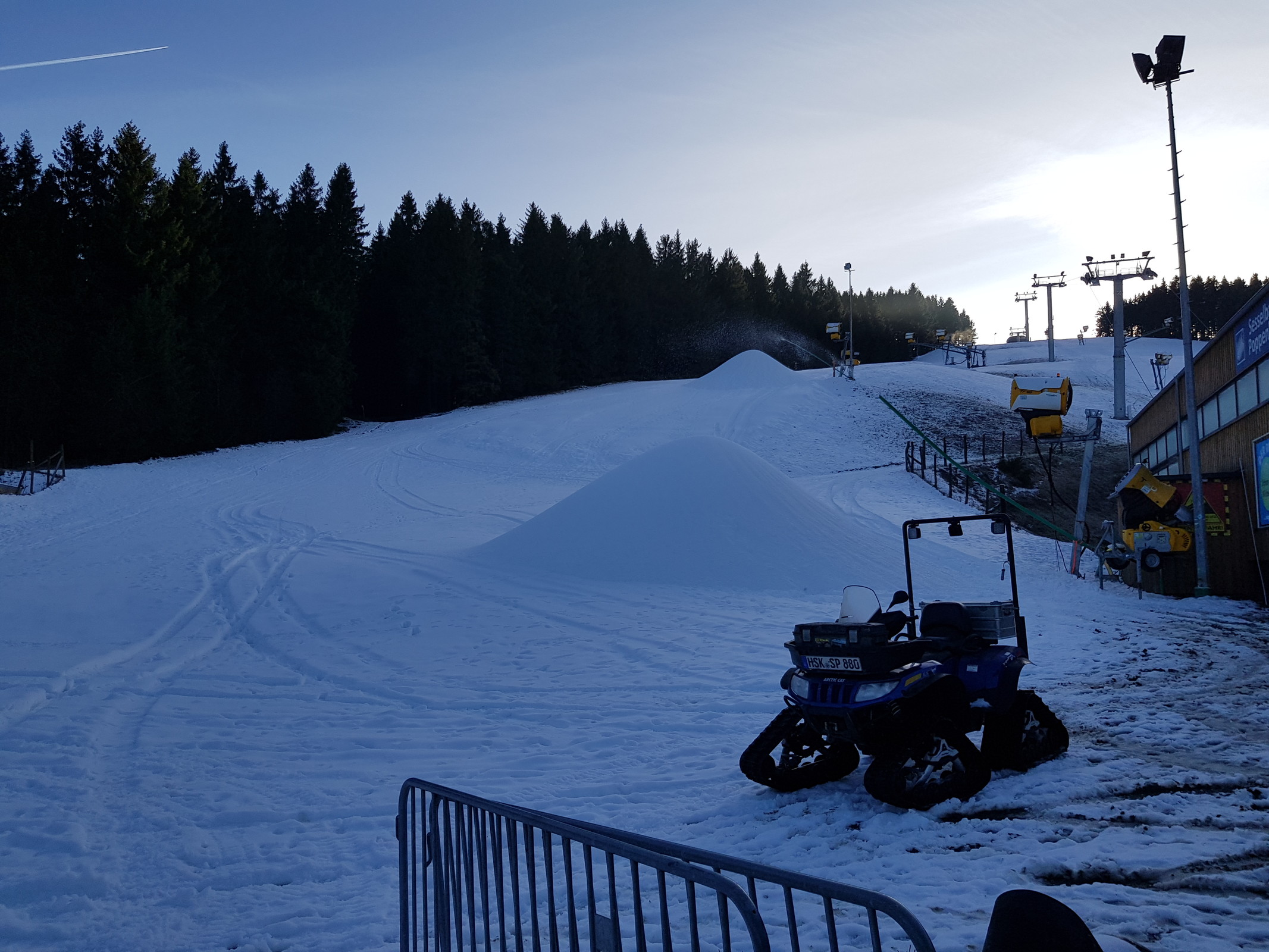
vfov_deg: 53.1
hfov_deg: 67.3
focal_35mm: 26
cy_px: 476
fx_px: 953
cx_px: 634
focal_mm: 4.2
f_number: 1.7
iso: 40
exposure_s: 1/2408
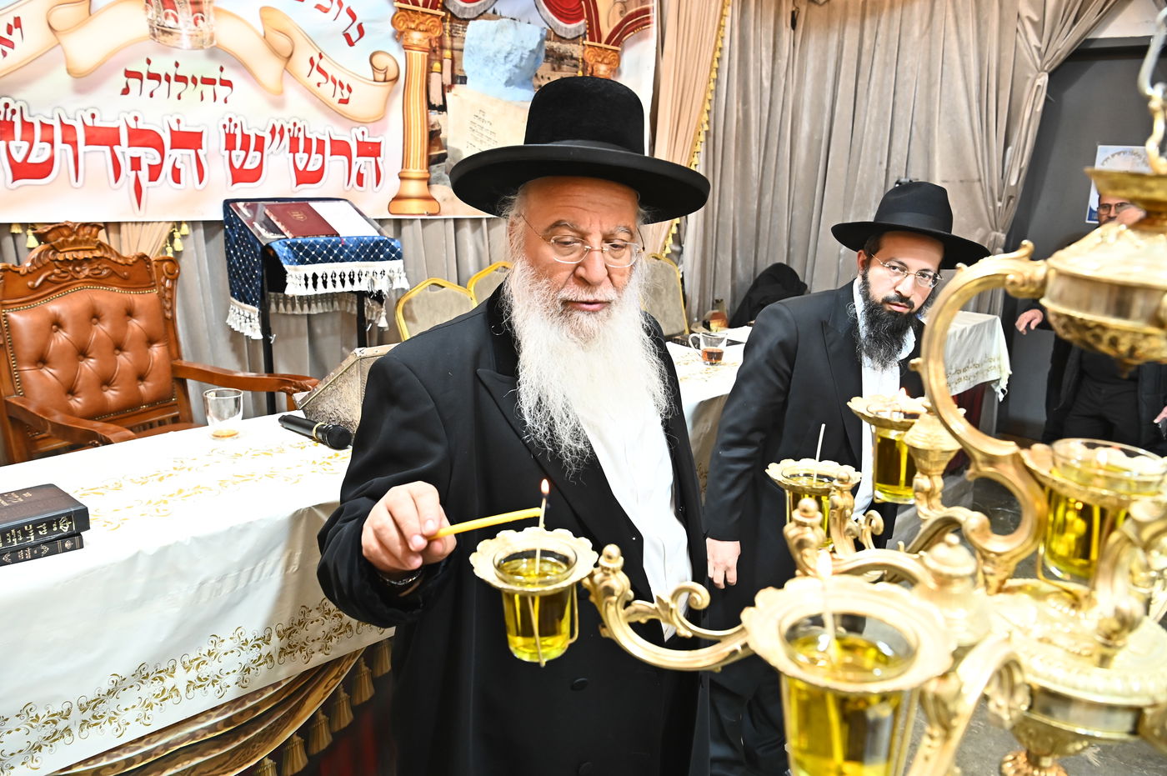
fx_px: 972
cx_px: 584
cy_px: 388
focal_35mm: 30
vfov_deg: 43.5
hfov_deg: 62.0
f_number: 5.6
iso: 2500
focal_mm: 30
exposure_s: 1/160
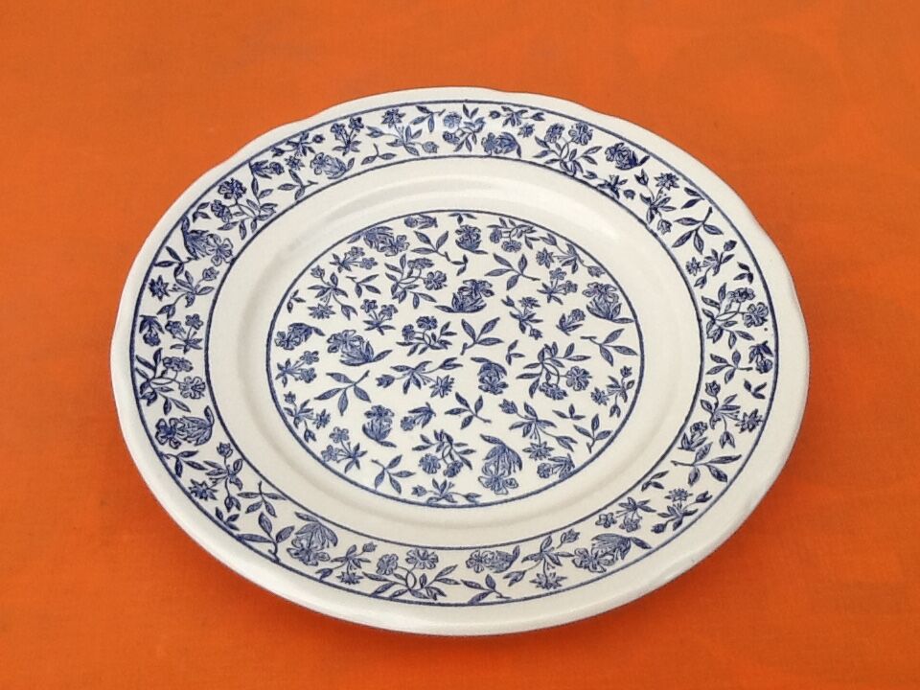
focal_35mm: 44
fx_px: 1169
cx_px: 460
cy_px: 345
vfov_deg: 32.9
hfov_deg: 42.9
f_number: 2.4
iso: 40
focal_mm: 2.03
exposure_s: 1/60
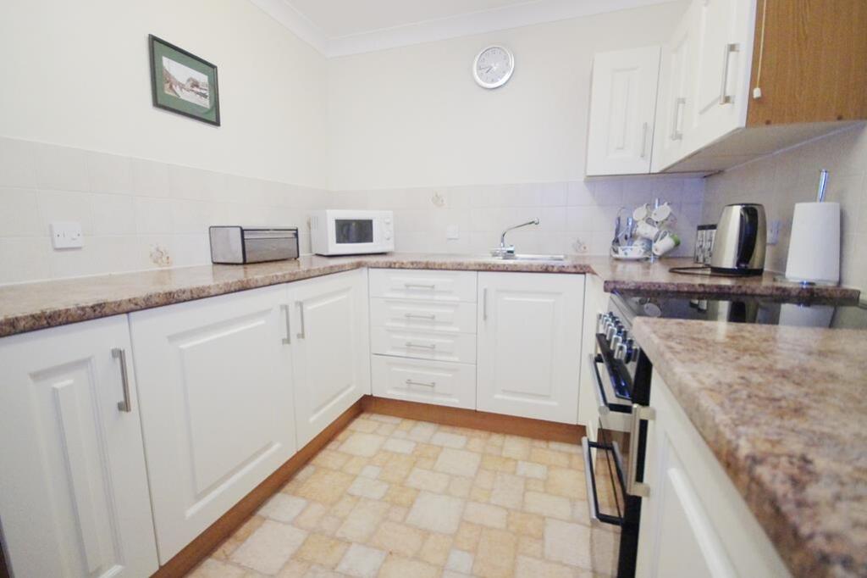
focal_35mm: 15
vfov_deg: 77.3
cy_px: 289
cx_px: 434
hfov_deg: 100.4
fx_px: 361
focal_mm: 10
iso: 2000
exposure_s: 1/160
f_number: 4
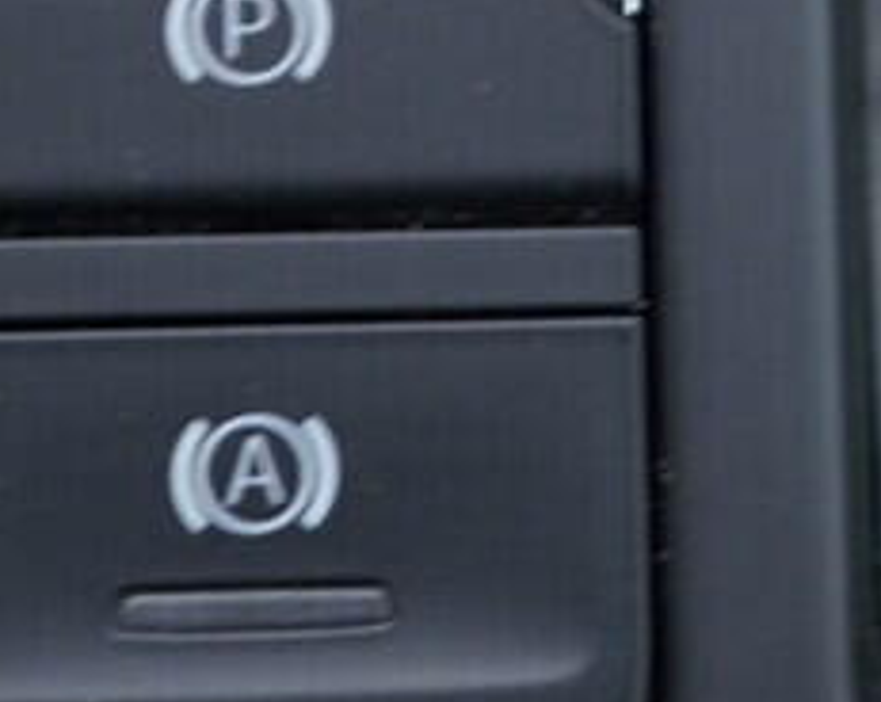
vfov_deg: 7.2
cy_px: -443
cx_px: 912
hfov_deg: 9.1
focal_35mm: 211
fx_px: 5492
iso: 200
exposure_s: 1/40
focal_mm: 24
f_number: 2.8
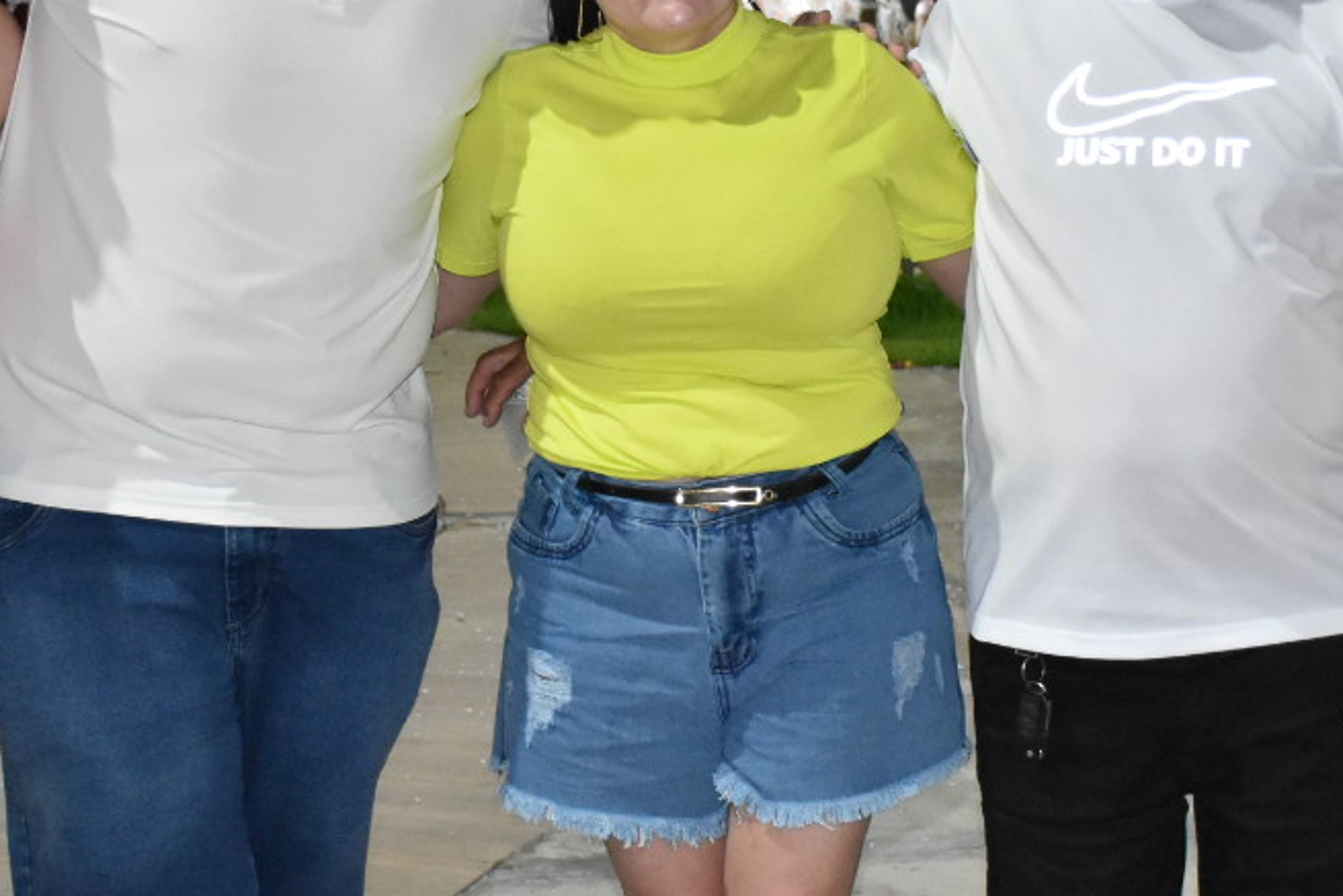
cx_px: 910
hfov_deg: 22.8
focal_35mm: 89
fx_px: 3321
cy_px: 443
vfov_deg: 15.4
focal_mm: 24
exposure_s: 1/100
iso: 3200
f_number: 4
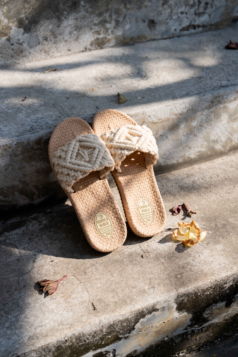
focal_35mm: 52
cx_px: 119
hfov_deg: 26.0
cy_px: 178
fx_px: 516
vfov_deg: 38.2
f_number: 5.6
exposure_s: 1/640
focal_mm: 52
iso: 160
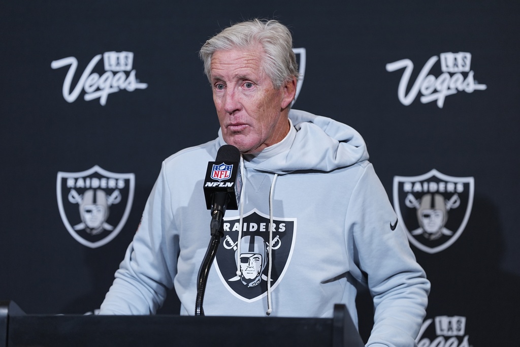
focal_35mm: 155
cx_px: 260
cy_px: 174
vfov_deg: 8.9
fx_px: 2239
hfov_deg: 13.2
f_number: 2.8
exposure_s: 1/400
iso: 500
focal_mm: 155
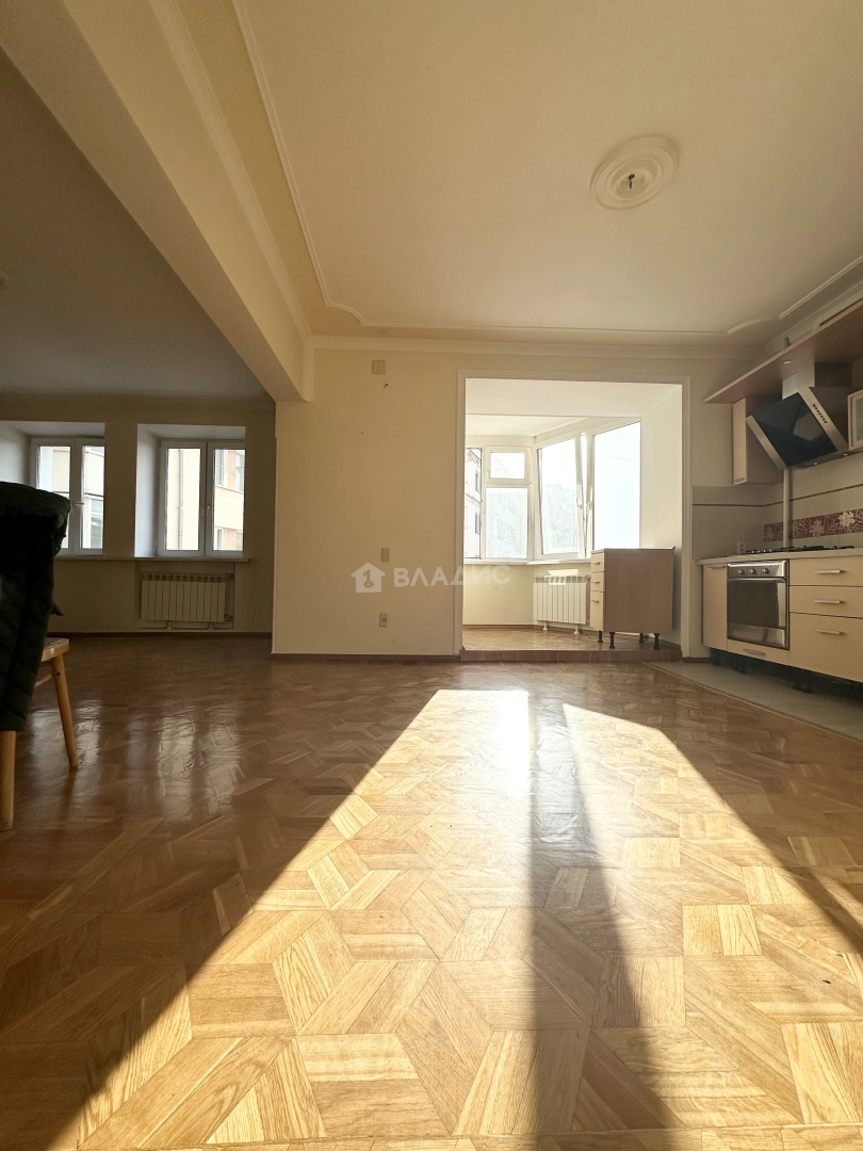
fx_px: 465
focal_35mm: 14
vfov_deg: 102.1
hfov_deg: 85.7
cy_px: 576
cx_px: 432
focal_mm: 2.22
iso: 40
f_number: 2.2
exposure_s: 1/1082
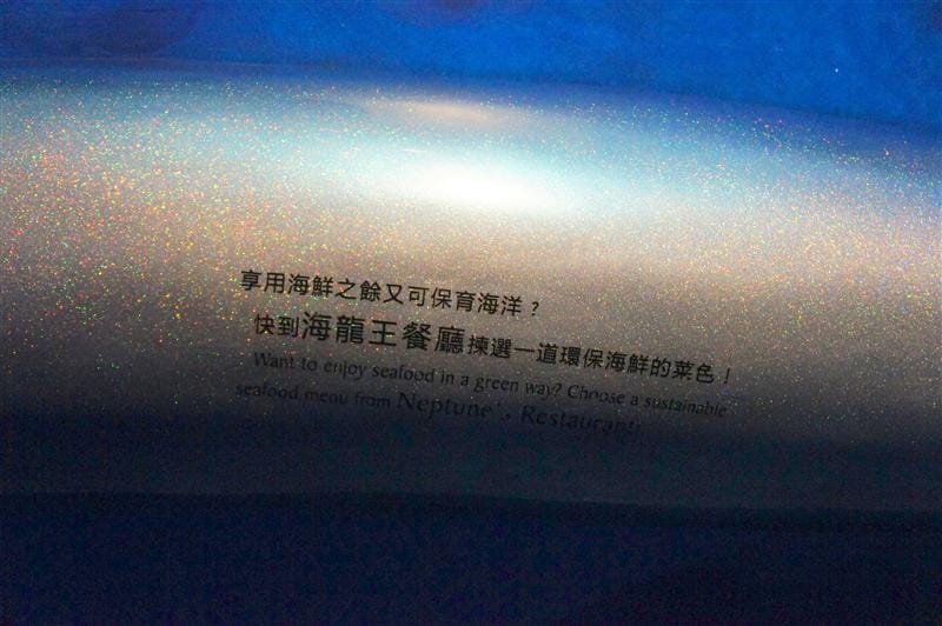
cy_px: 313
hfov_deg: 43.6
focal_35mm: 45
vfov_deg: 29.8
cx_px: 471
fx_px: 1177
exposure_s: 1/80
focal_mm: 30
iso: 3200
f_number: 4
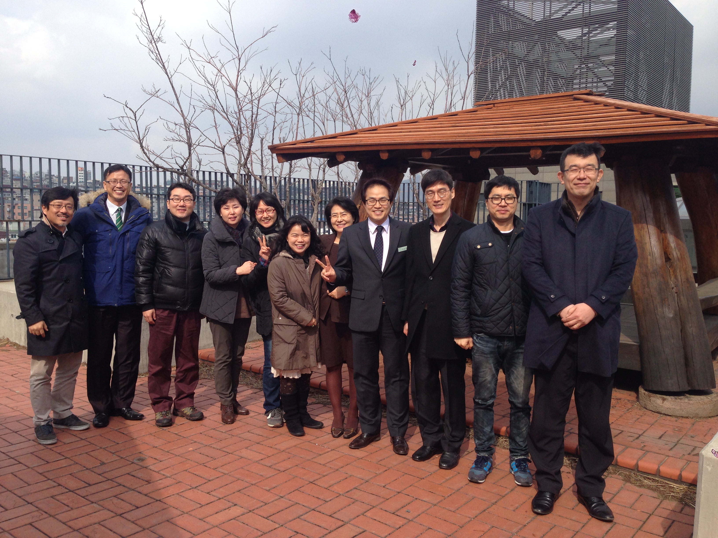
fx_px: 684
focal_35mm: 33
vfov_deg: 42.9
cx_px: 359
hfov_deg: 55.4
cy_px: 269
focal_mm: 4.12
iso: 50
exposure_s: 1/1085
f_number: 2.4
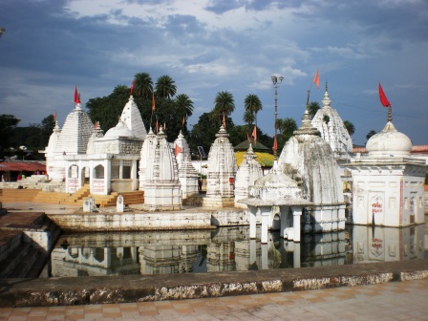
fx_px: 470
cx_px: 214
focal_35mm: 38
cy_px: 160
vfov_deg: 37.7
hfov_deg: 49.0
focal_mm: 6.3
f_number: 4.6
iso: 64
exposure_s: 1/563
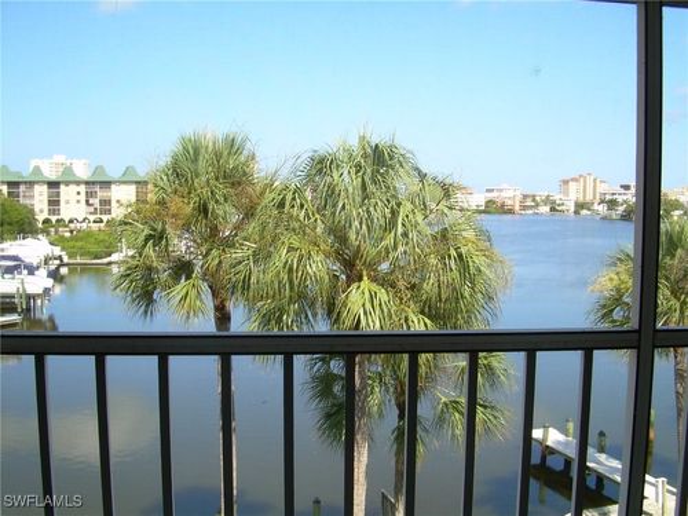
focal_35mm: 38
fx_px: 755
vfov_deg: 37.7
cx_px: 344
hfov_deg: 49.0
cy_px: 258
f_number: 4.6
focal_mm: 6.3
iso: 50
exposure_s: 1/162
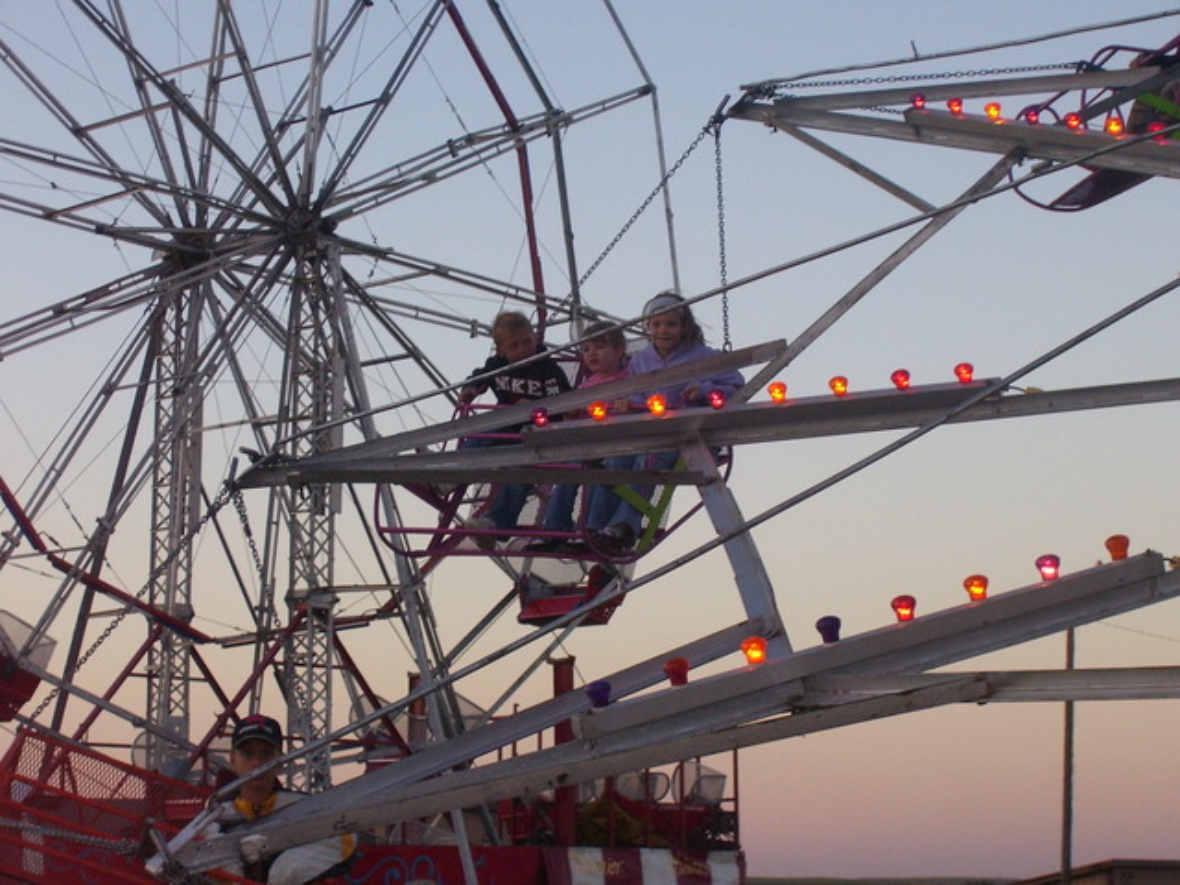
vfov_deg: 14.5
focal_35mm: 102
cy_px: 442
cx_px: 590
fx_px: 3477
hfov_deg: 19.3
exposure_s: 1/90
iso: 125
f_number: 4.6
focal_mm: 16.8
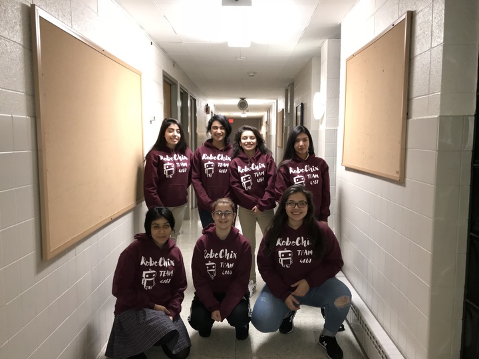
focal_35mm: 28
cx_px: 240
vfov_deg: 49.7
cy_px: 180
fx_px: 387
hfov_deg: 63.4
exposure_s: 1/30
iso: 160
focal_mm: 3.99
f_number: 1.8
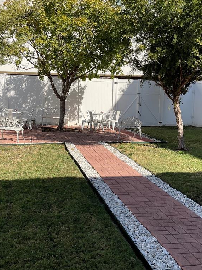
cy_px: 136
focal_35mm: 39
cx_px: 87
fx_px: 303
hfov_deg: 36.8
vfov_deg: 47.9
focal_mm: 3
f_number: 1.8
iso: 16
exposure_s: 1/1534
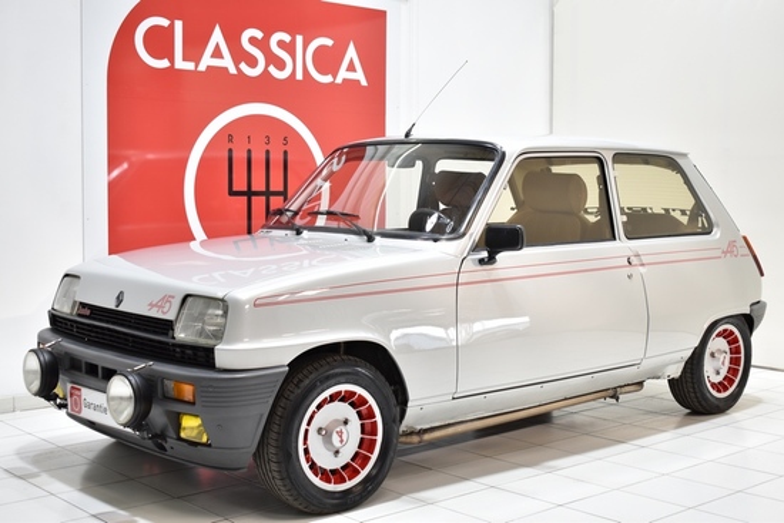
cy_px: 262
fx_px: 1046
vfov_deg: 28.1
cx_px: 392
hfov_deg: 41.1
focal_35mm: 48
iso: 100
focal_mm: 32
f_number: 4.5
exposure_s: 1/15
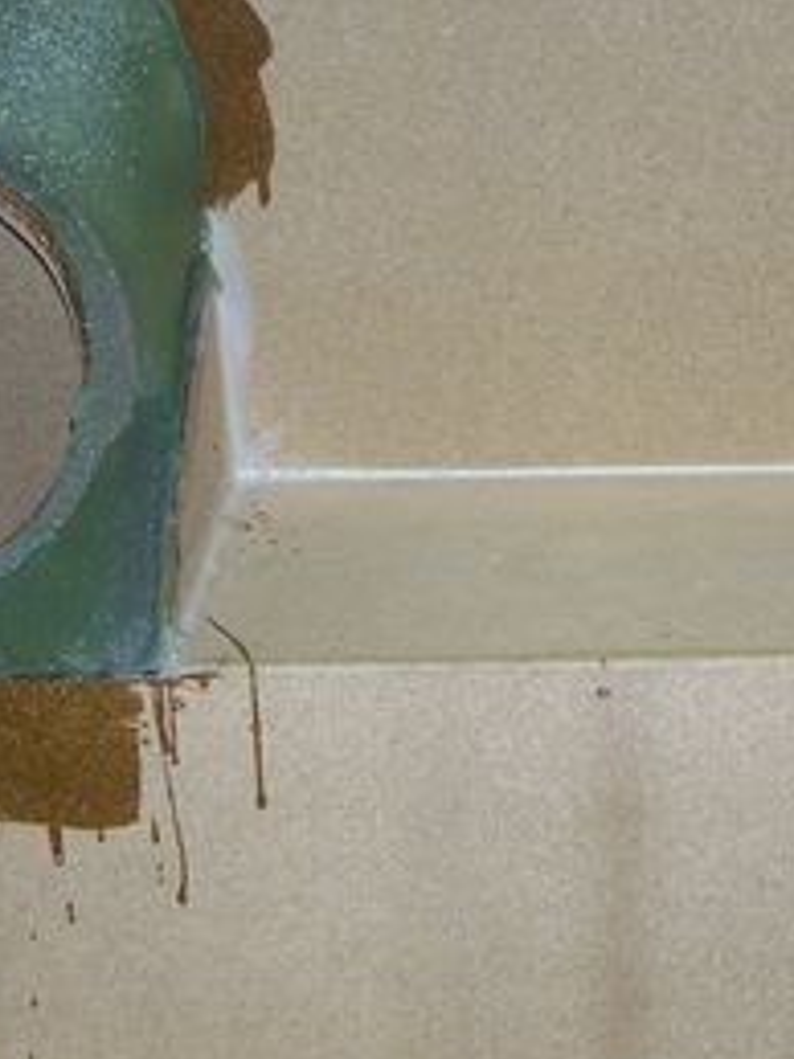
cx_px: 606
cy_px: 515
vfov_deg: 20.9
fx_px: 2877
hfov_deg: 15.6
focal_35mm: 94
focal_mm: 6.3
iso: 80
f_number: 2.8
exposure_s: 1/60
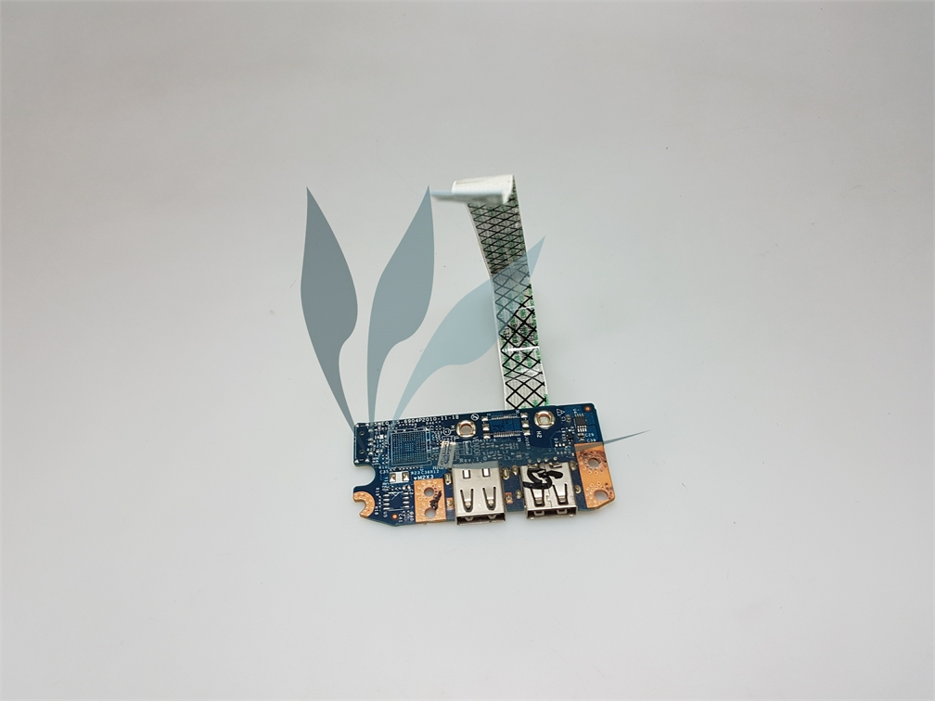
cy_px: 350
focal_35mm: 26
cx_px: 468
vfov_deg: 53.1
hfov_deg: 67.3
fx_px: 702
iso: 64
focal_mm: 4.2
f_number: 1.7
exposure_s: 1/100
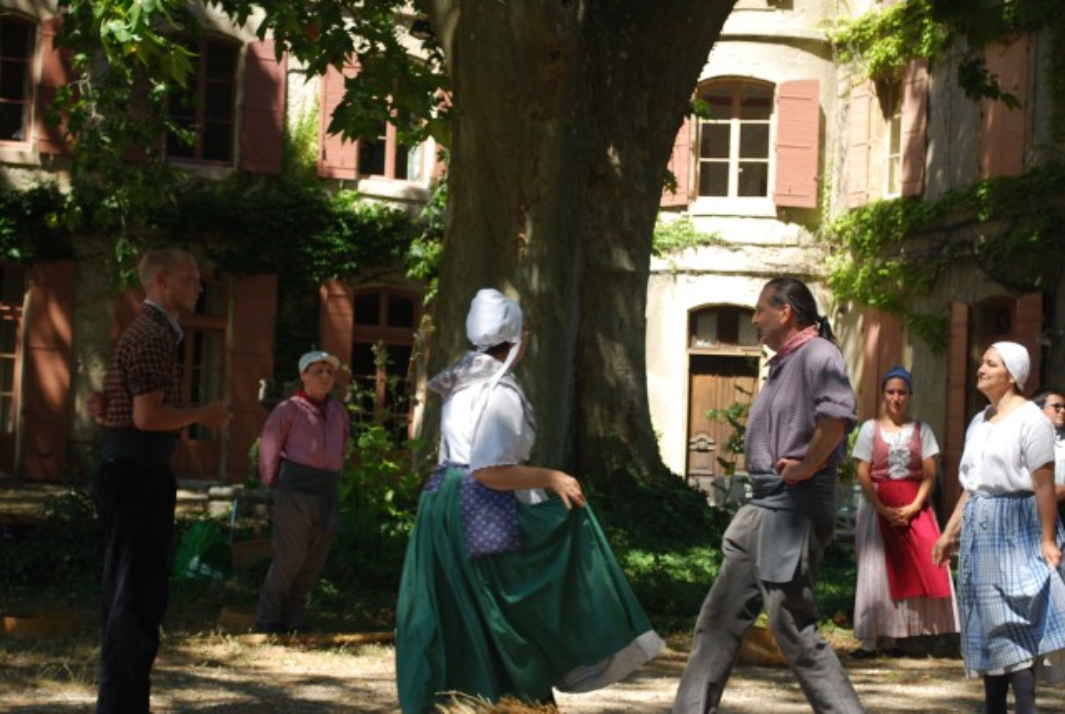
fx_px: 2133
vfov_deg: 19.0
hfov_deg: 28.0
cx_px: 532
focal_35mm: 72
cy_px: 357
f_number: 5.6
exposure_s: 1/125
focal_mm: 48
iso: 100
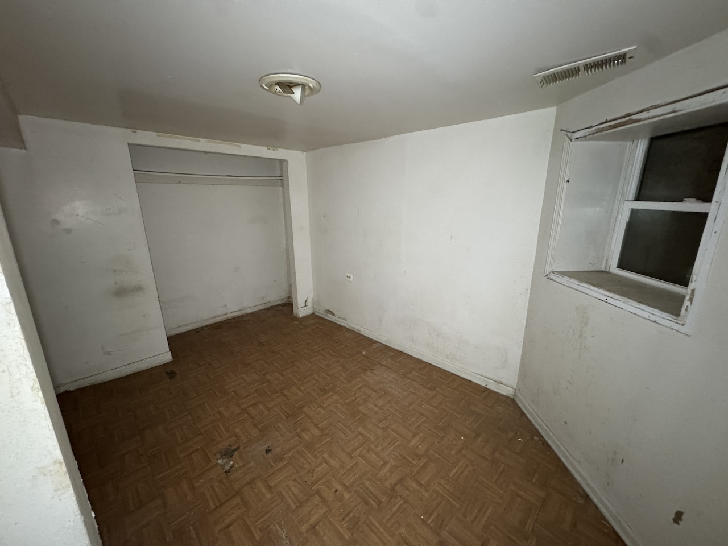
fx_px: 294
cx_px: 364
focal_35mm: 14
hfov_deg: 102.1
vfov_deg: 85.7
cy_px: 273
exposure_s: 1/60
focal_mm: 2.22
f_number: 2.2
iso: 1250
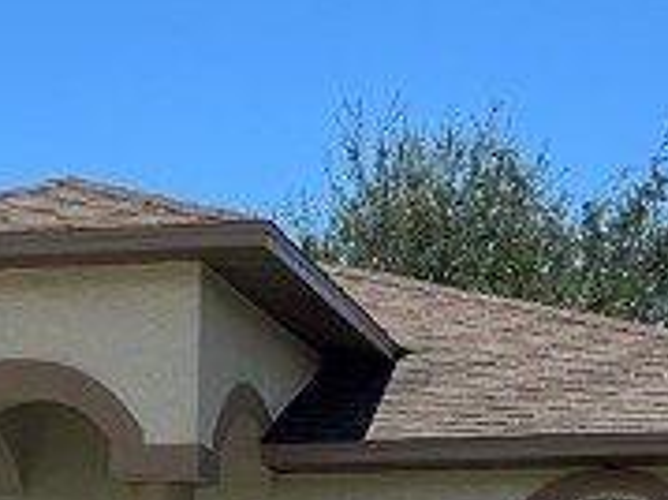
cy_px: 642
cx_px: -216
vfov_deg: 9.8
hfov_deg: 12.8
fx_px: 2873
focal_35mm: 149
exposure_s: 1/4149
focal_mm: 5.1
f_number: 1.6
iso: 50
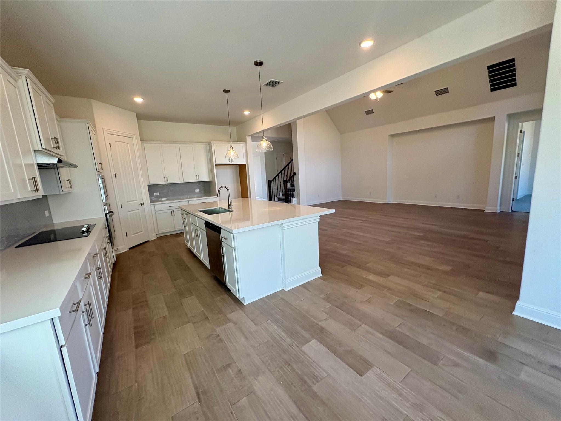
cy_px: 210
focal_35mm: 14
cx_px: 280
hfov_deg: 102.1
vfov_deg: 85.7
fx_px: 227
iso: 80
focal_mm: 2.22
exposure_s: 1/120
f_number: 2.2
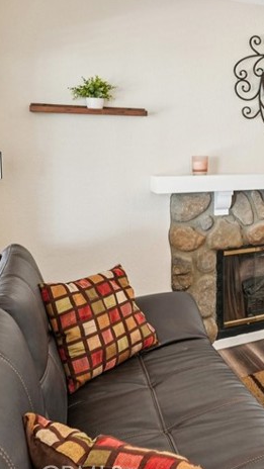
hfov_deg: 25.9
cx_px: 368
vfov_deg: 52.6
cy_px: 145
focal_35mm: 37
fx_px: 460
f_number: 8
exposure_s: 1/8
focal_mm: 16
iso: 400
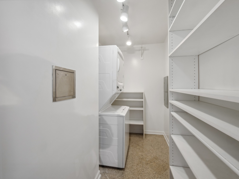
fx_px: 97
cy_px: 90
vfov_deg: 85.7
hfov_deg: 102.1
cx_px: 120
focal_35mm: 14
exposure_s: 1/15
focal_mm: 7
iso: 200
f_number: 8
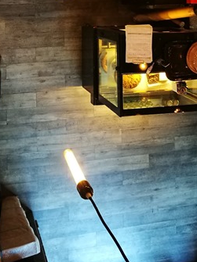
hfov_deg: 25.2
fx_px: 440
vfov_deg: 30.7
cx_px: 79
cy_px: -3
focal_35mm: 58
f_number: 2.2
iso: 400
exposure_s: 1/24
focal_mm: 4.5
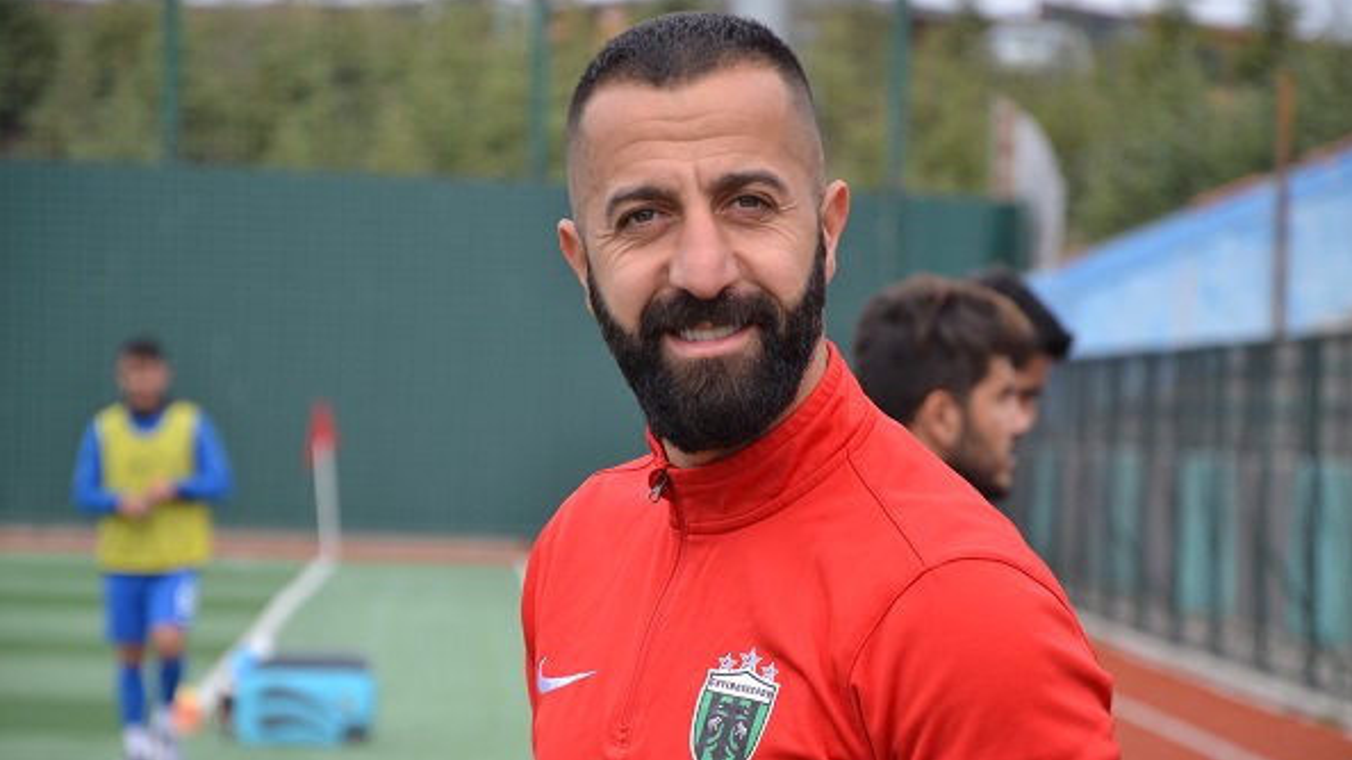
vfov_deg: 7.3
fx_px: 5969
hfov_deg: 12.9
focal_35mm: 167
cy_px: 432
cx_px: 678
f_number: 5.6
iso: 400
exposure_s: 1/500
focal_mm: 105
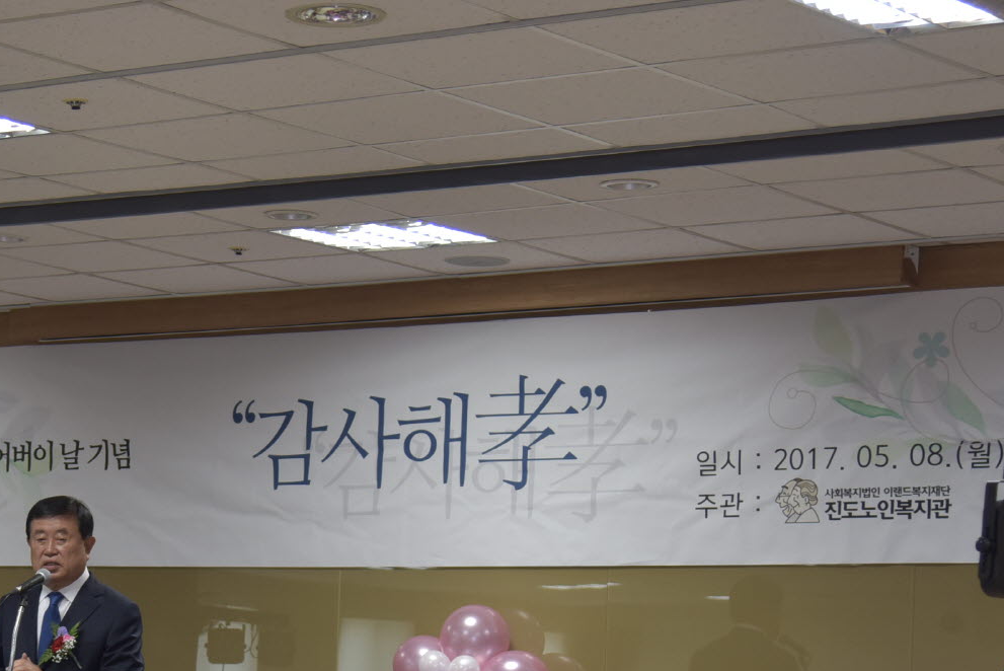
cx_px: 54
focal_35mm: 116
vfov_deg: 11.7
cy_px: 640
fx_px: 3237
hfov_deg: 17.3
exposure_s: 1/125
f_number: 4
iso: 800
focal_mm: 50
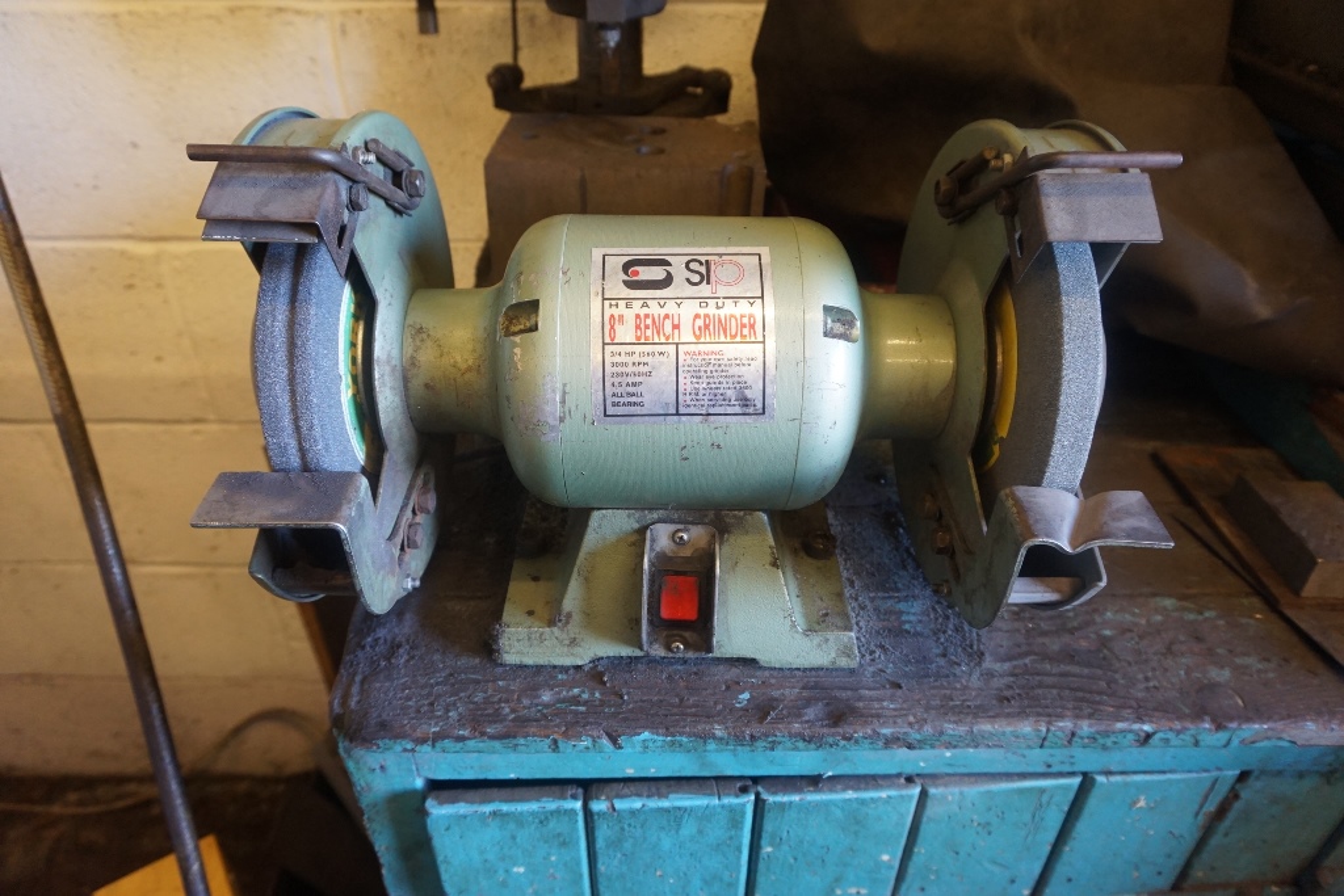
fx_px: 896
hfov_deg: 73.7
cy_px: 448
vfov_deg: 53.1
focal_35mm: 24
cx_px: 672
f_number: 4
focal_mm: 16
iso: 1250
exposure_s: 1/60
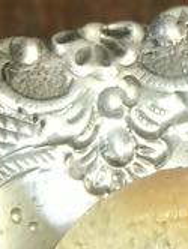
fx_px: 2644
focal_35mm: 366
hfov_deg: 4.1
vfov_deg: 5.4
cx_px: 253
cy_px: -28
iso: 80
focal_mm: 6.6
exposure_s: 1/50
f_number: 2.8
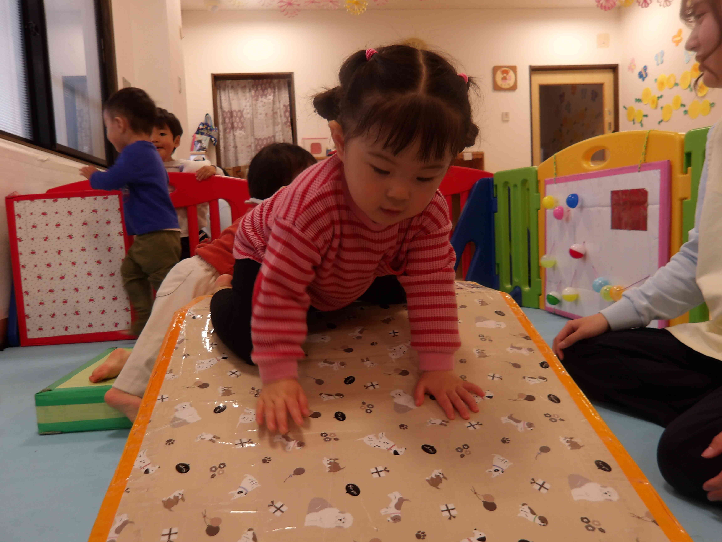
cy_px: 271
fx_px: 563
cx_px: 361
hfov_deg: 65.3
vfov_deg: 51.4
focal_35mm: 27
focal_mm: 4.9
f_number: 3
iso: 100
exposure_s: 1/51
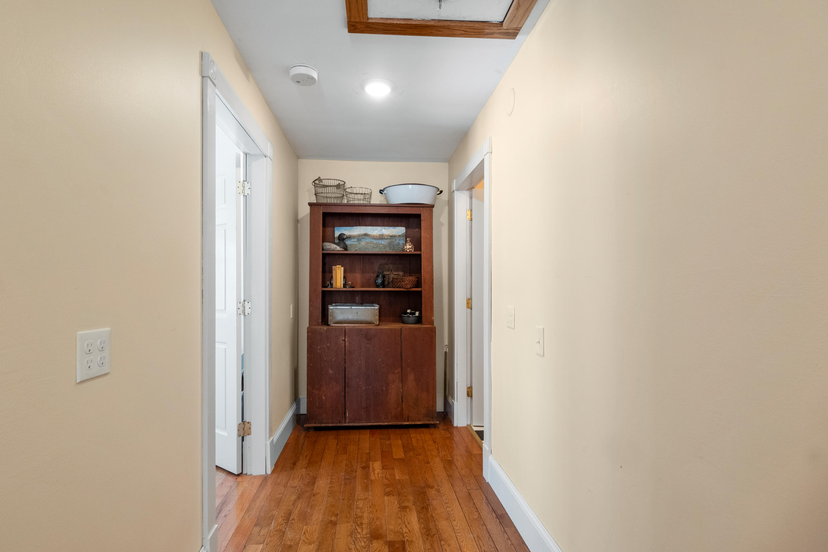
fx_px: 391
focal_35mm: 17
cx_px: 399
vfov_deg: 70.4
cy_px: 284
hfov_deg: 93.2
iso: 500
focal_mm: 10.6
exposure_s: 1/5
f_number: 8
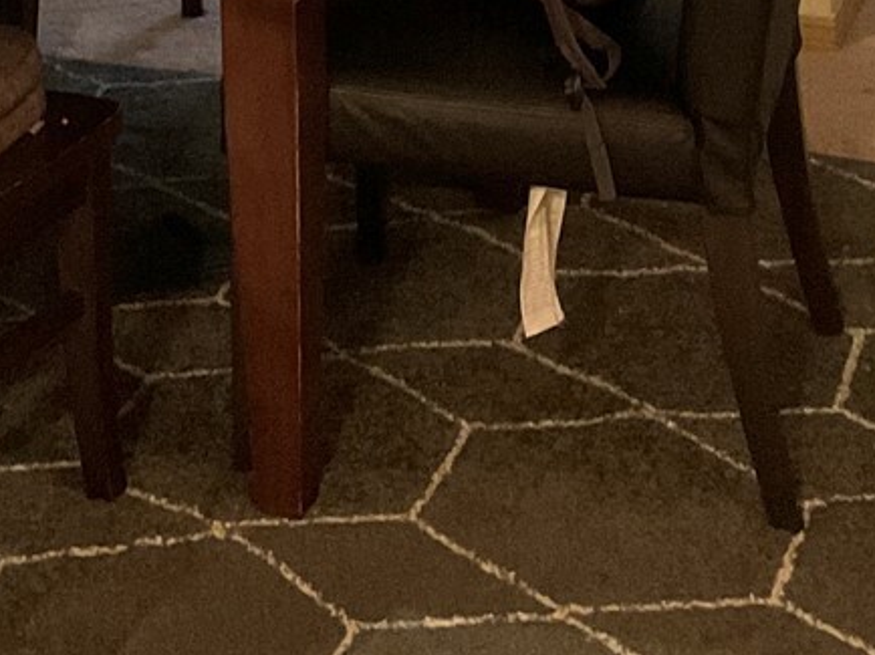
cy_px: -453
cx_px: 339
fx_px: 2703
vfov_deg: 12.8
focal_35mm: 107
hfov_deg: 18.4
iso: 500
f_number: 1.8
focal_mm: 3
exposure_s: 1/30
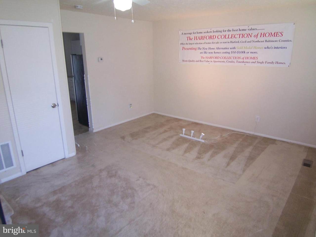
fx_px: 210
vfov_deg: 58.9
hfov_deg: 73.9
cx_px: 158
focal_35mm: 23
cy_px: 118
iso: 64
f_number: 2.8
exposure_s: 1/30
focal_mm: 3.8
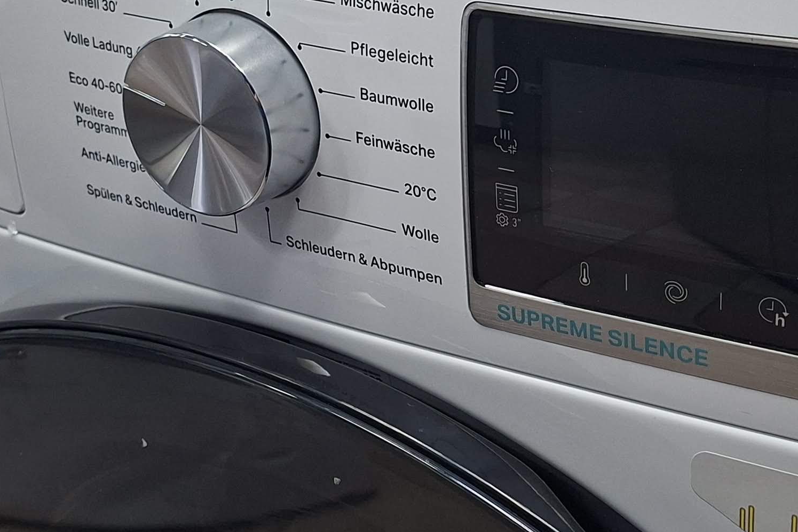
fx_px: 1419
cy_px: 201
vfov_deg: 21.2
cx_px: 467
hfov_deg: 31.4
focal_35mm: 64
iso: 250
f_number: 1.8
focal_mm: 5.54
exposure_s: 1/100
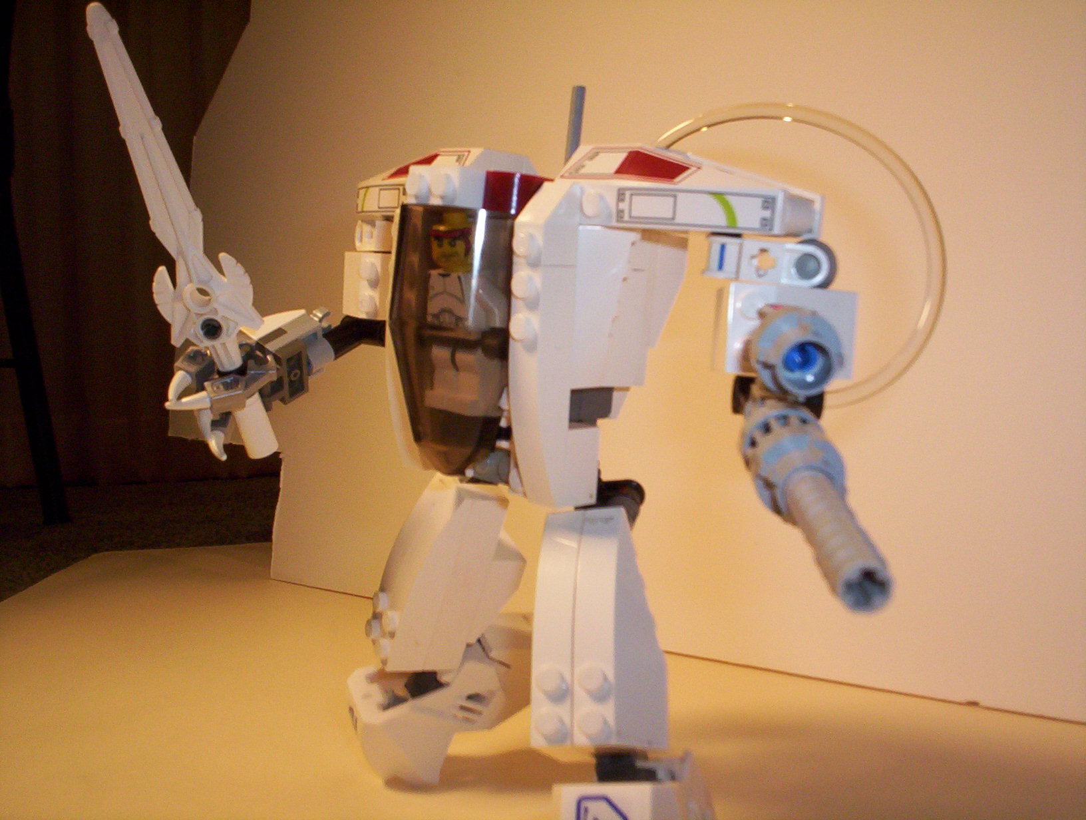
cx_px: 543
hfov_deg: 48.9
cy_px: 410
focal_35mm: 38
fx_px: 1195
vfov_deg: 37.9
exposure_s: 1/60
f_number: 4.5
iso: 140
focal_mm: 4.99
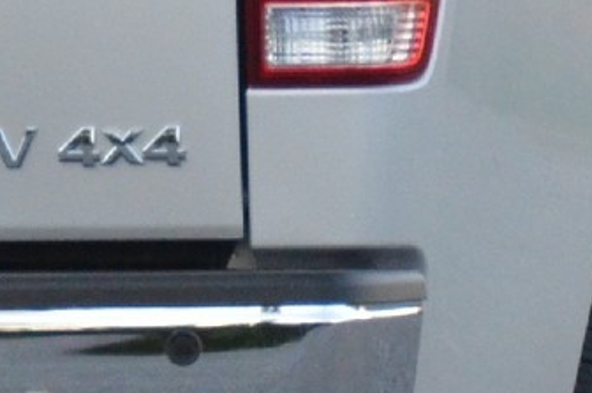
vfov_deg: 0.9
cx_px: 155
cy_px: 5
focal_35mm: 1506
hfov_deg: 1.4
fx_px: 24725
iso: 1600
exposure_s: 1/500
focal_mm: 135
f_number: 5.6
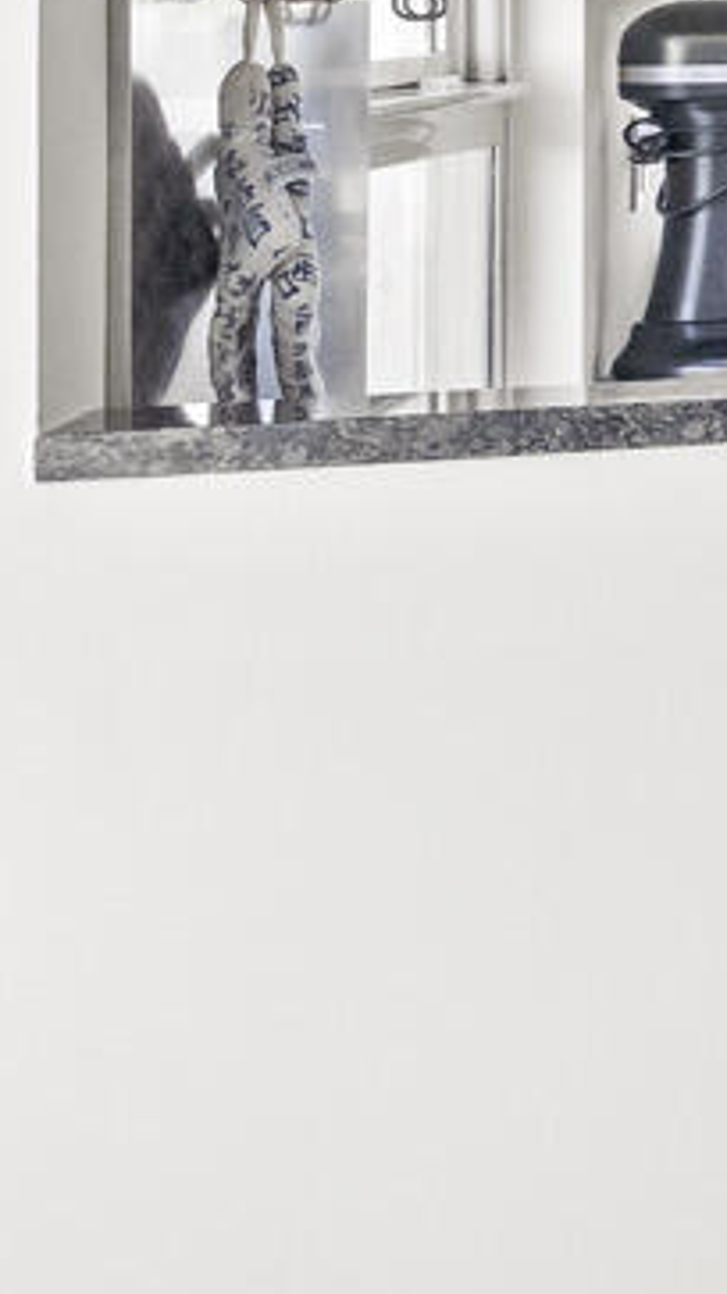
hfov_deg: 5.2
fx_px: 3464
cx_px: 4358
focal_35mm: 101
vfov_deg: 20.8
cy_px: 180
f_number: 8
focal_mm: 14
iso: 500
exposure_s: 1/25
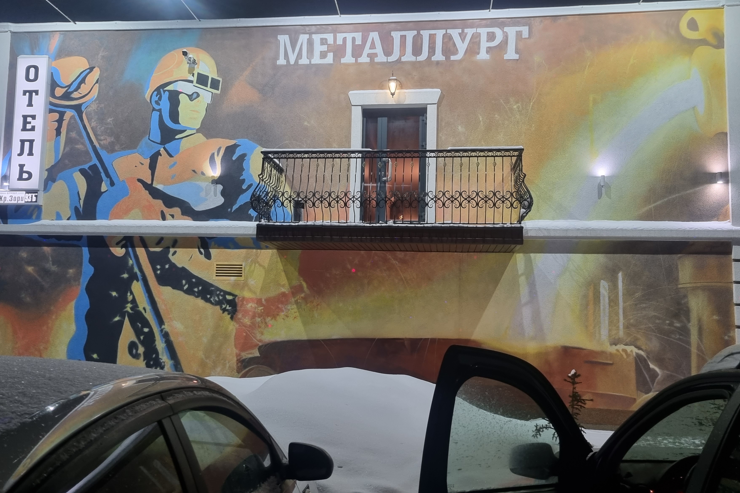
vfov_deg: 42.3
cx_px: 354
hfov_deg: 60.3
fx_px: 637
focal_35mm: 31
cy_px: 257
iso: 200
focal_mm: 5.4
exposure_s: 1/50
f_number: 1.8
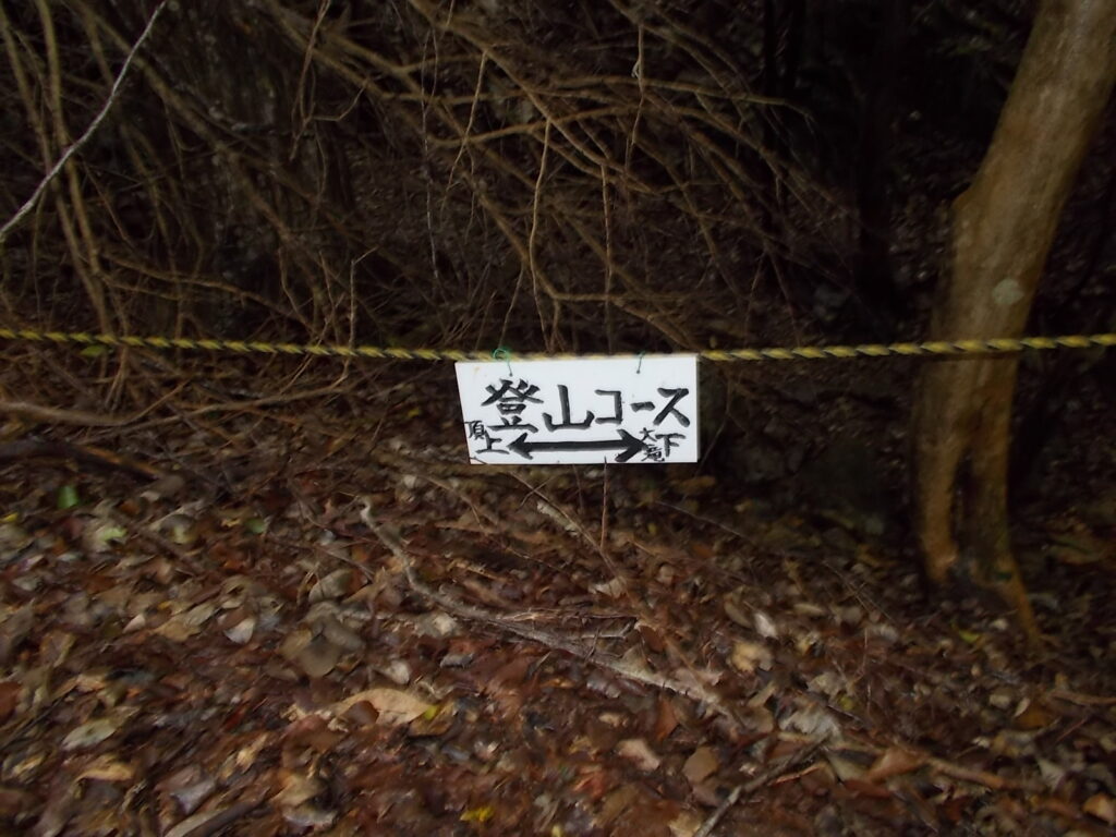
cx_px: 558
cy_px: 418
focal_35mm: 26
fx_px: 838
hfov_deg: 67.3
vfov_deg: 53.1
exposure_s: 1/25
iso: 200
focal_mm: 4.6
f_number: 3.2
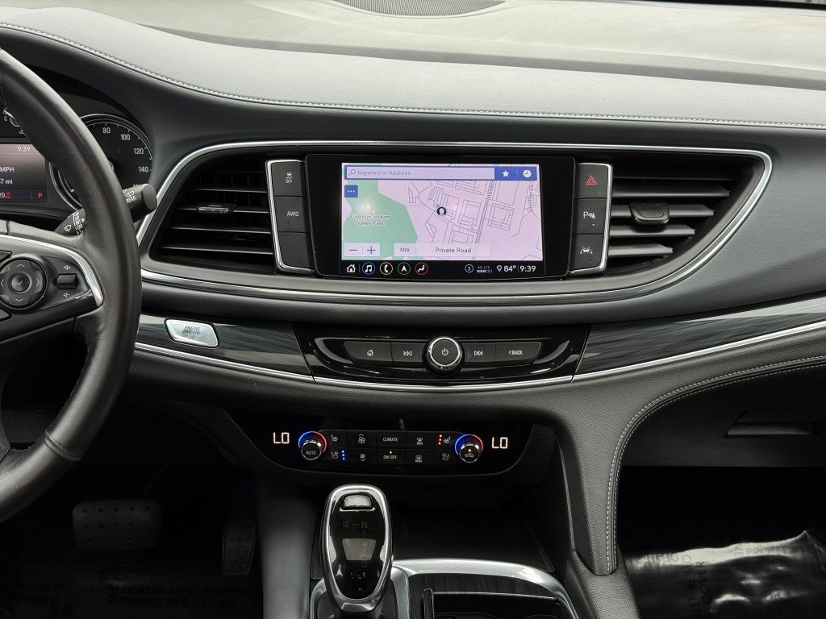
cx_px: 413
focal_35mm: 48
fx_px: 1145
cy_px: 310
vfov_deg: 30.3
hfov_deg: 39.7
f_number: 1.78
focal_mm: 6.76
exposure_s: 1/269
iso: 64
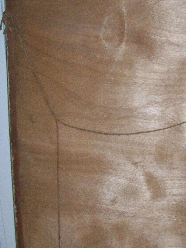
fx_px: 516
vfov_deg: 27.0
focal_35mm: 72
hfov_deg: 20.2
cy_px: 152
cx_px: 150
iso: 200
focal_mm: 6
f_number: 2.7
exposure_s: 1/64
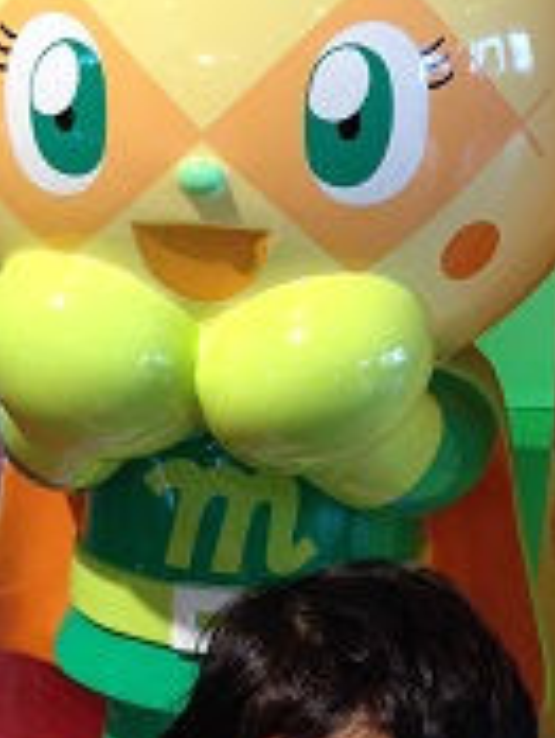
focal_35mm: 93
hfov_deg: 15.9
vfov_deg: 20.6
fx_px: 1983
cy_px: 687
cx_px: 165
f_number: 2.4
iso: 50
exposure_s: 1/60
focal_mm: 4.12
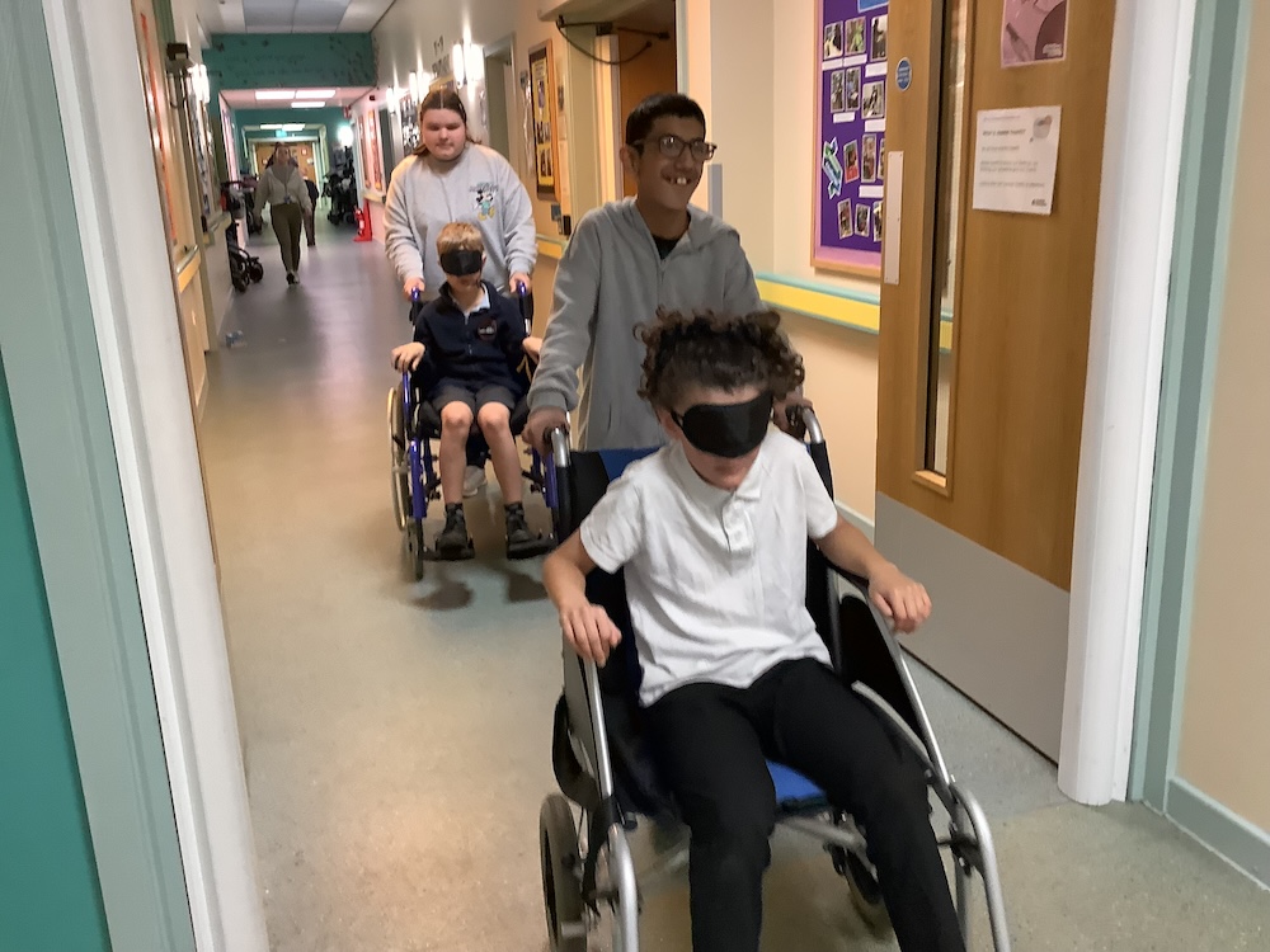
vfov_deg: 45.4
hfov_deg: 58.4
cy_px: 476
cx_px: 635
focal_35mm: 31
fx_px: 1137
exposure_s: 1/60
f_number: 2.4
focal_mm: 3.3
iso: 250
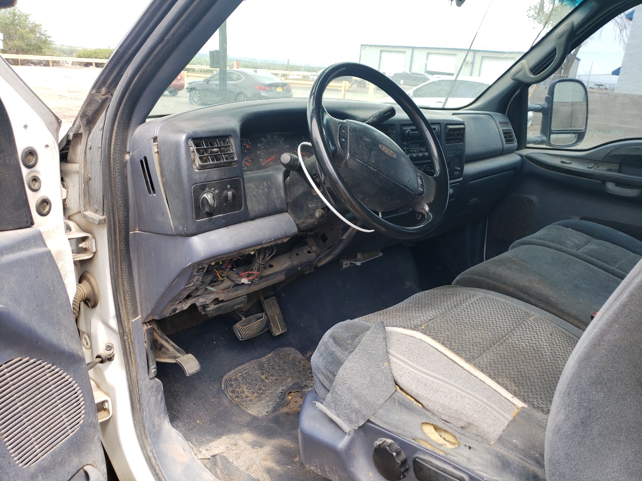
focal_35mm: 26
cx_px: 321
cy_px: 240
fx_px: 482
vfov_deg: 53.1
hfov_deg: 67.3
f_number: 1.5
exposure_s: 1/455
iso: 50
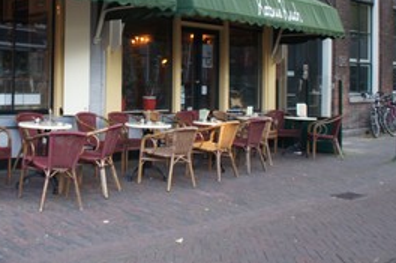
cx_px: 148
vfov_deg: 27.8
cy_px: 46
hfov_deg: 41.7
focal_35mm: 47
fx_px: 516
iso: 125
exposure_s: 1/30
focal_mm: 18
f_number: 3.5
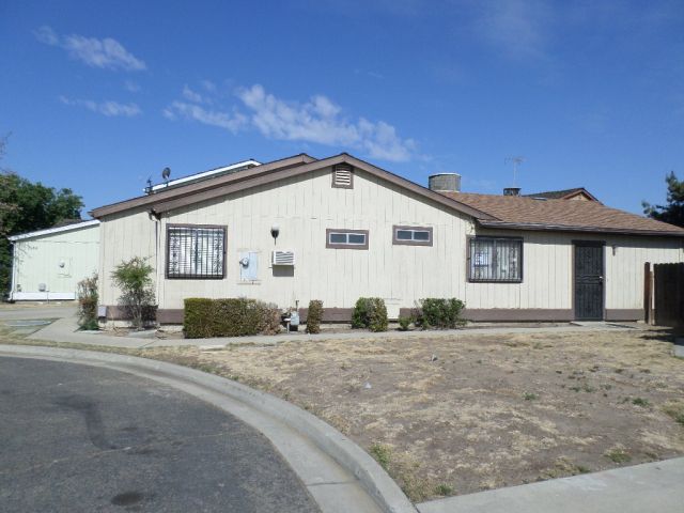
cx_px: 342
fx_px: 494
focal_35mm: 25
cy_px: 256
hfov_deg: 69.4
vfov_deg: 54.9
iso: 80
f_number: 9.2
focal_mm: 4.5
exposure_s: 1/180
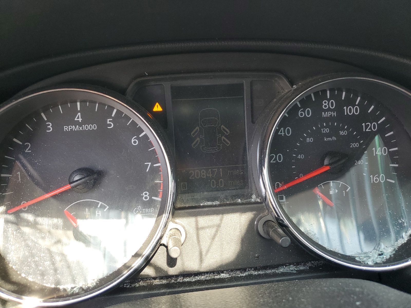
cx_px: 206
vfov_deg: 53.1
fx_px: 309
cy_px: 154
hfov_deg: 67.3
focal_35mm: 26
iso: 50
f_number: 1.5
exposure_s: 1/135
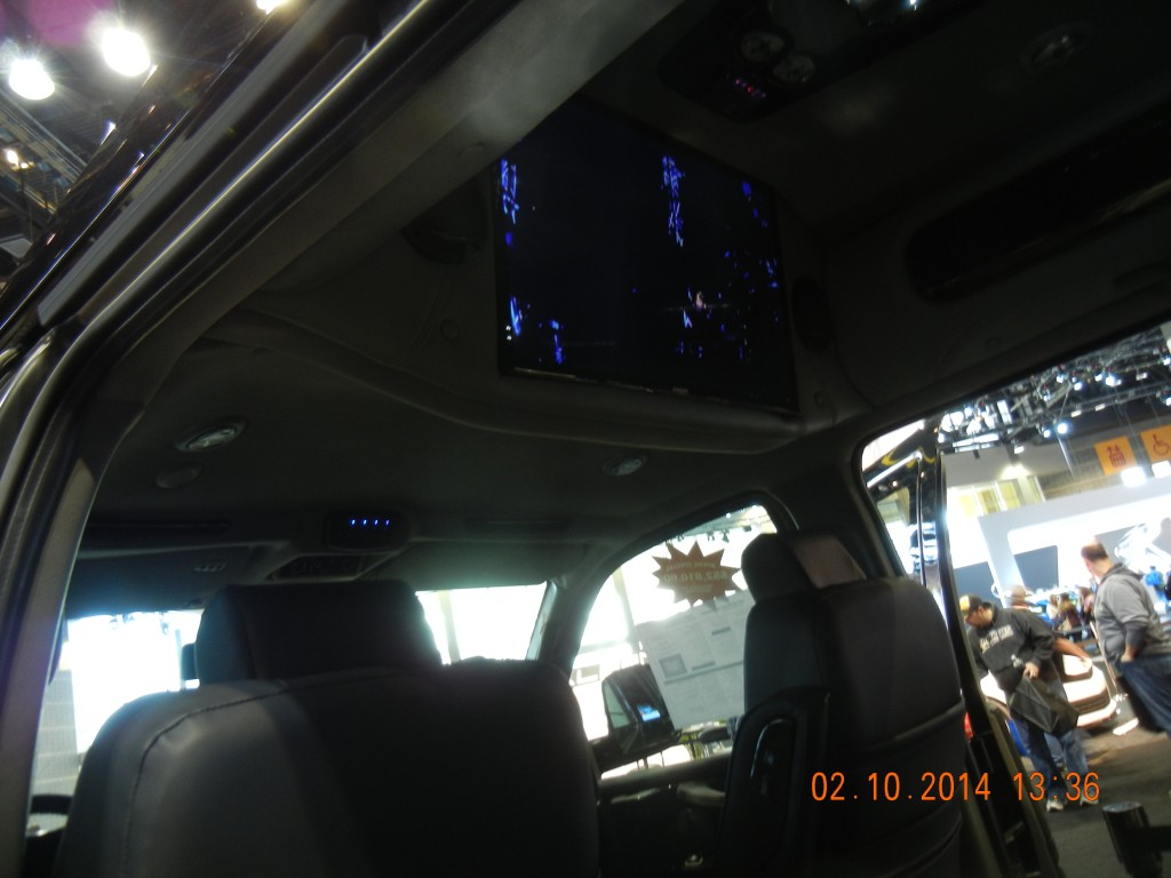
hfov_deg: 60.0
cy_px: 439
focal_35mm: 30
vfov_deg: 46.8
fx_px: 1015
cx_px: 586
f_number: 3.5
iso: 200
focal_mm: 5.4
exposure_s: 1/6.9
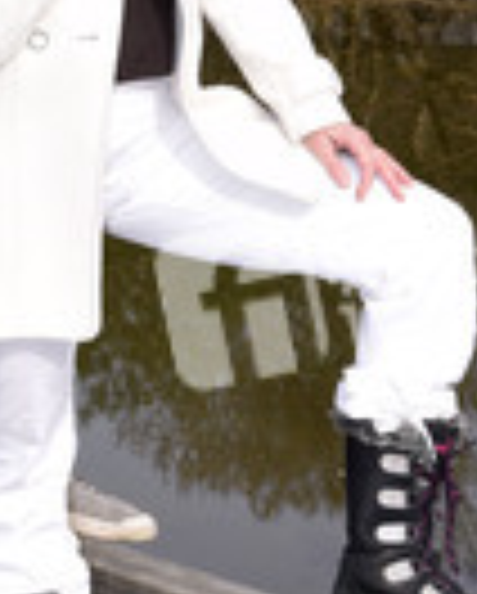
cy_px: 58
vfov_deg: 13.4
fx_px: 2500
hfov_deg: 10.8
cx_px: -22
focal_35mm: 142
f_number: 9
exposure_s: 1/160
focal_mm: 50
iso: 200
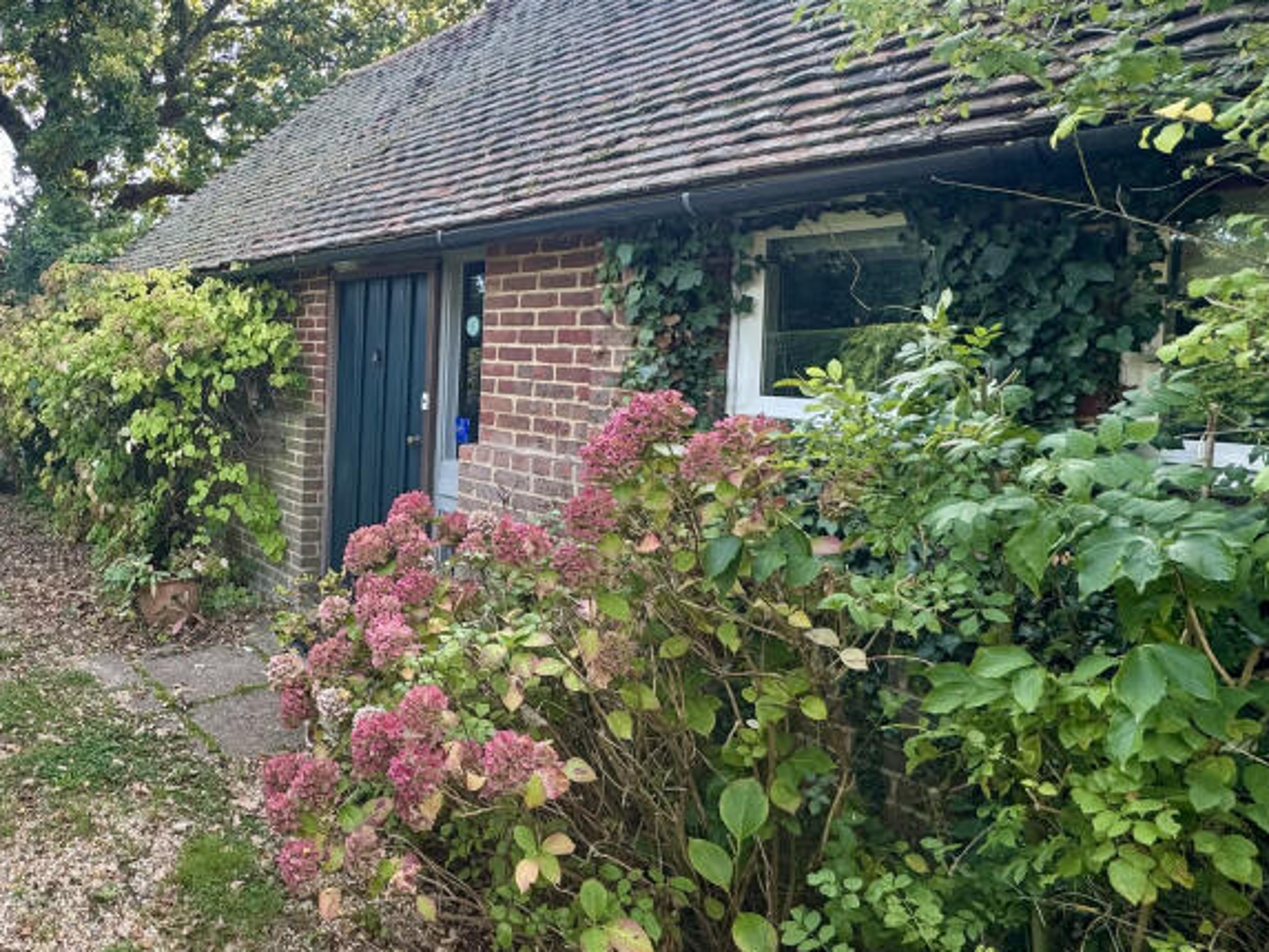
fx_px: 917
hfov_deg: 62.6
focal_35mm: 25
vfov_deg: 54.5
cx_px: 228
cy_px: 379
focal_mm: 2.22
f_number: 2.2
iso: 40
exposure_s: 1/116
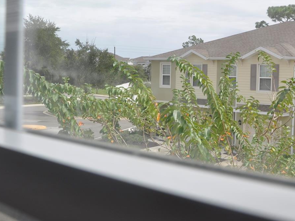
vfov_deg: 27.1
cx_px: 206
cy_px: 94
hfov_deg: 35.2
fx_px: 459
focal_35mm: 54
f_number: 8
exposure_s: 1/320
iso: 200
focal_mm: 21
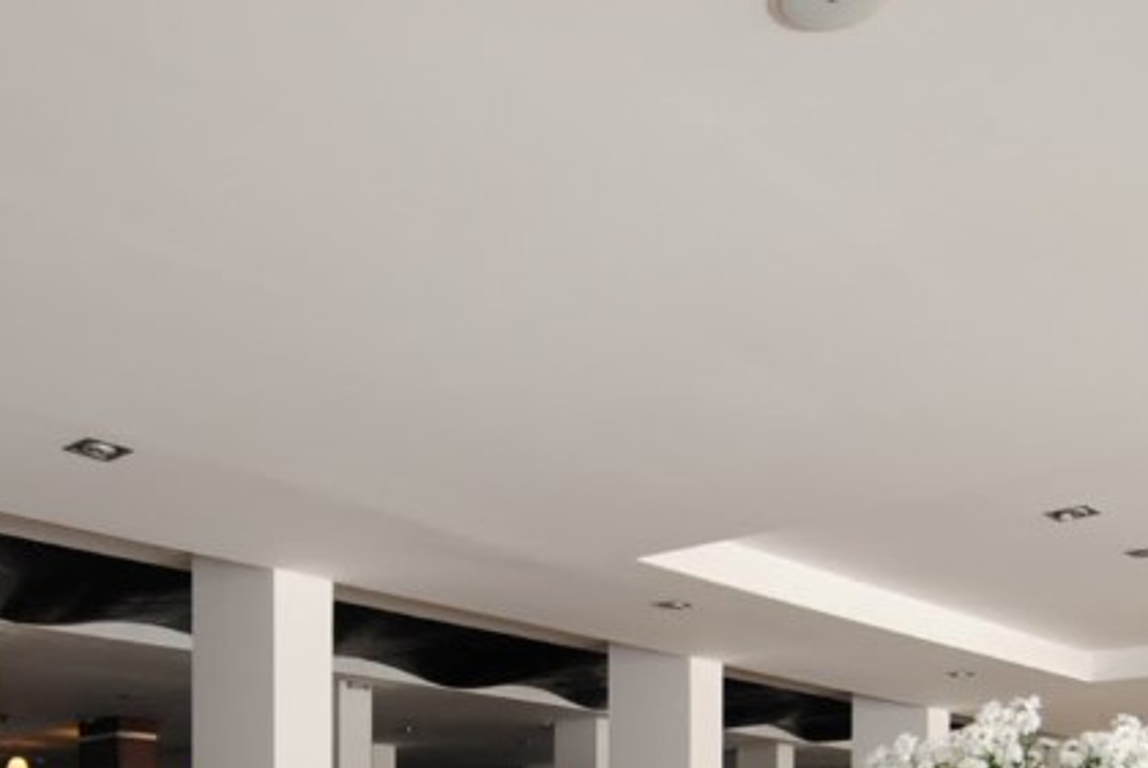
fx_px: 1309
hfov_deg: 47.1
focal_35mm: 41
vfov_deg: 28.3
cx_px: 455
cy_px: 932
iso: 200
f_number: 3.5
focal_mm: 10
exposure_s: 1/100
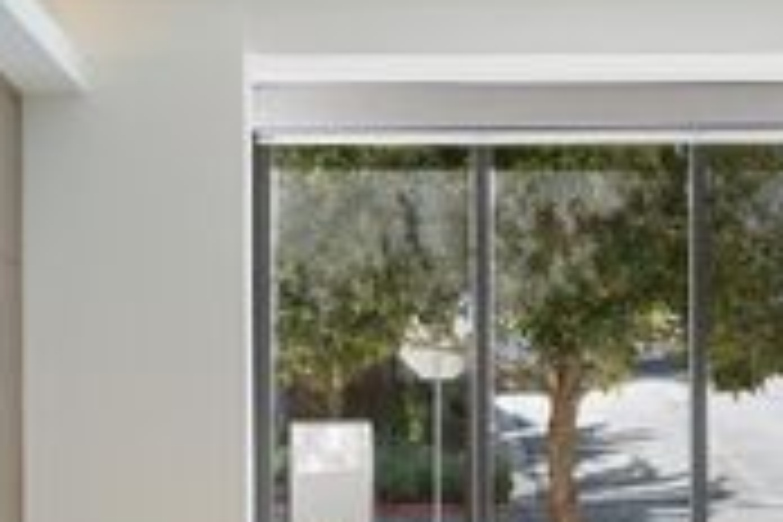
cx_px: 432
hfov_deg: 17.0
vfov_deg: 11.3
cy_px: 547
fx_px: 2616
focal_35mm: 120
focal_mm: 41.8
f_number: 8
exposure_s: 1/6
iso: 400
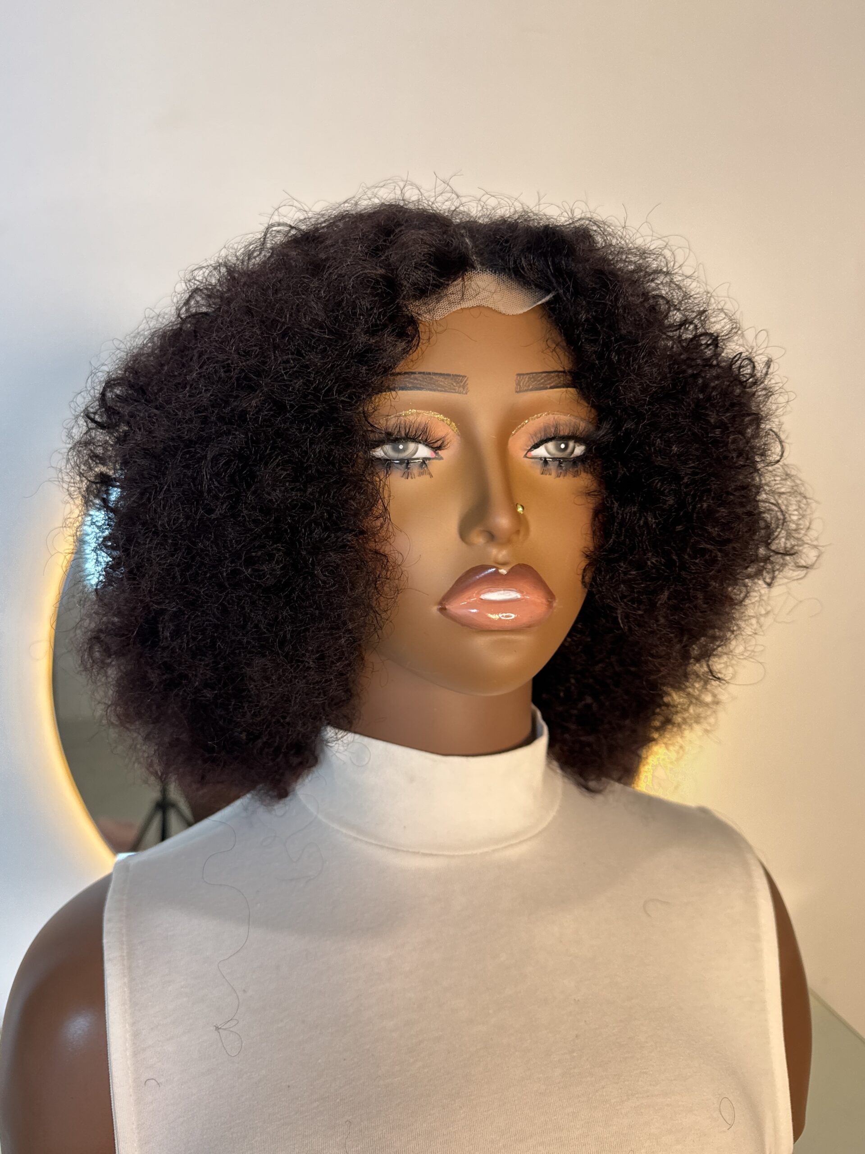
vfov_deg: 71.6
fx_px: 800
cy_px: 577
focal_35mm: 24
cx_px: 432
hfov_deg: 56.8
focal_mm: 6.76
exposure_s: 1/100
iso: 160
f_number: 1.78
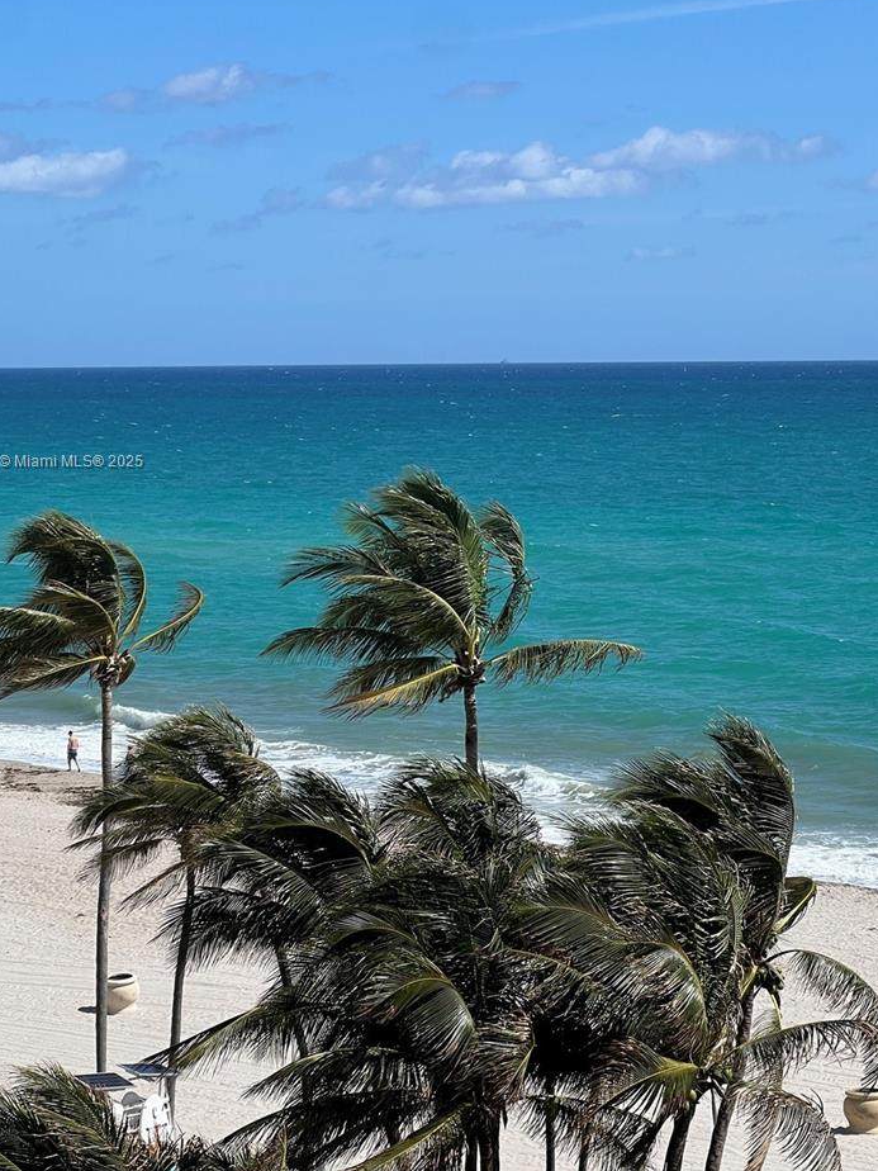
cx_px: 481
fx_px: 3382
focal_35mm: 100
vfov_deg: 19.6
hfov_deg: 14.8
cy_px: 463
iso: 32
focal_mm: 9
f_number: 2.8
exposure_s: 1/1193
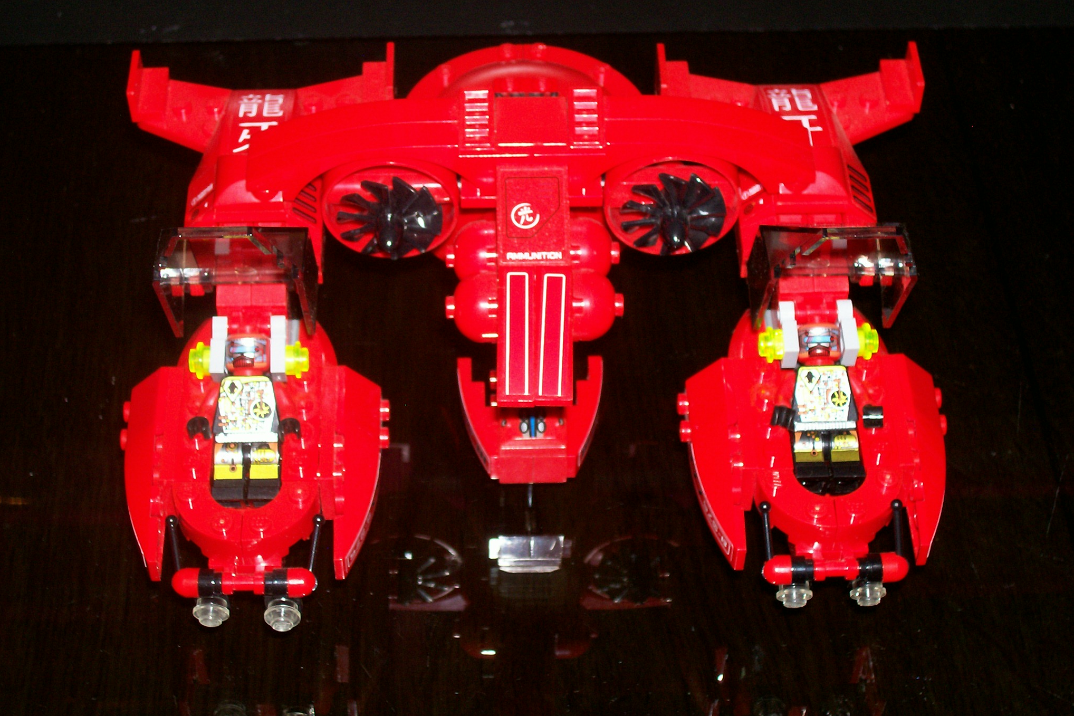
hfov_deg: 29.7
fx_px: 2028
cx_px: 538
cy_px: 355
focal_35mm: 68
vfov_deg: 20.0
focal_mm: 10.8
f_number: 3.6
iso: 80
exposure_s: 1/78.4
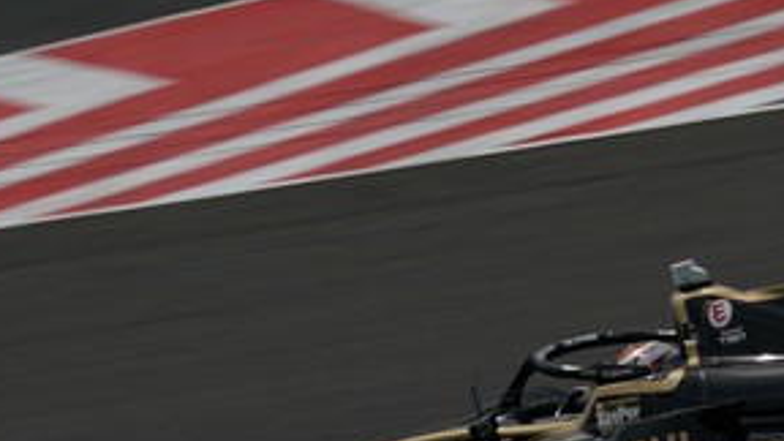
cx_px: 593
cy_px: 430
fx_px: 31994
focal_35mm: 1539
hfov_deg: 1.4
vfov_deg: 0.8
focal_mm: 588
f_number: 20
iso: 200
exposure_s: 1/250
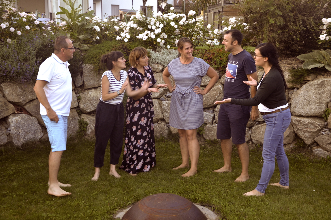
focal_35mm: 48
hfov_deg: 41.2
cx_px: 166
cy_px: 110
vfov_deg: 28.0
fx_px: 440
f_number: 4.2
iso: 800
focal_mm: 32
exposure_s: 1/40
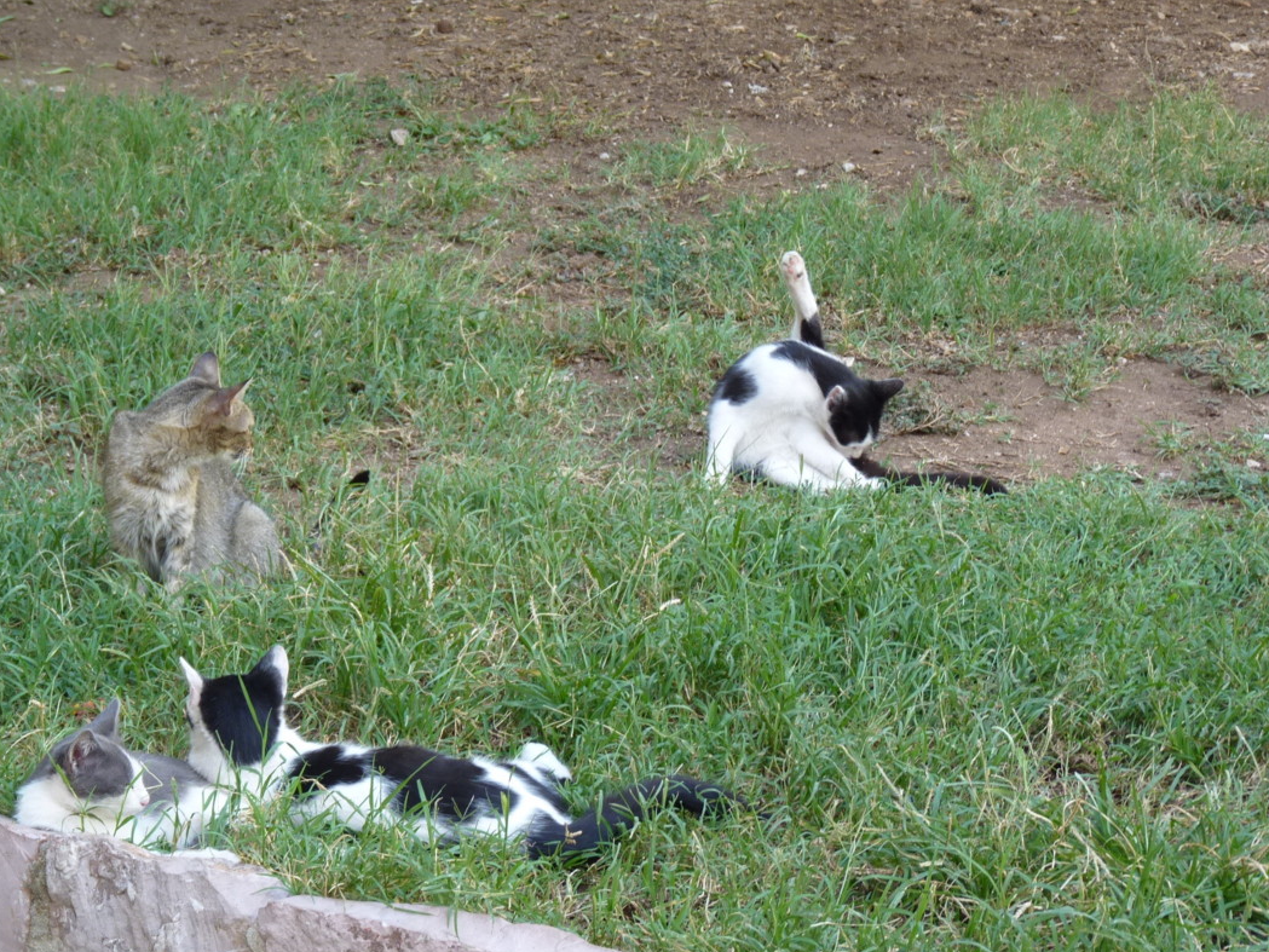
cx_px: 496
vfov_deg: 13.3
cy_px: 492
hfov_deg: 17.7
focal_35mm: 111
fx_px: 4070
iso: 100
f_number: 3.4
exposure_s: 1/40
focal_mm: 16.1
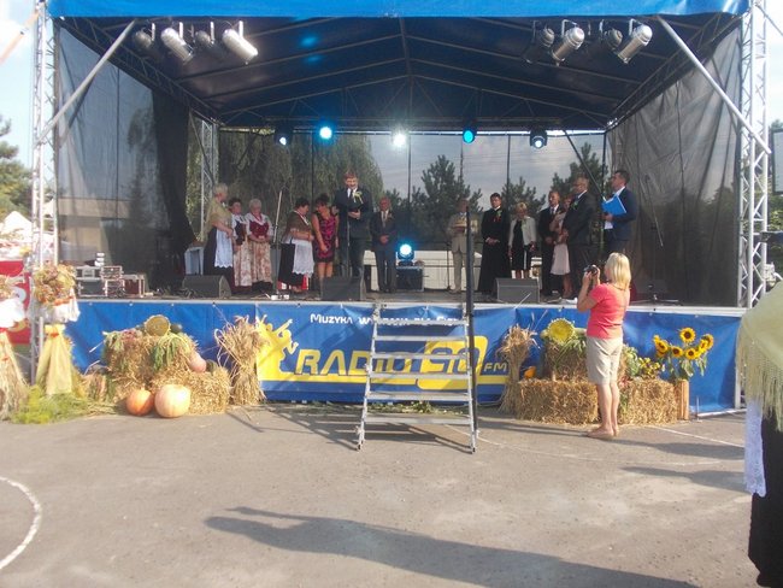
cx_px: 392
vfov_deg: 49.8
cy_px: 294
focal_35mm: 28
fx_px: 634
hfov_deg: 63.4
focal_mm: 4
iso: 80
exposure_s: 1/400
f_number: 2.7
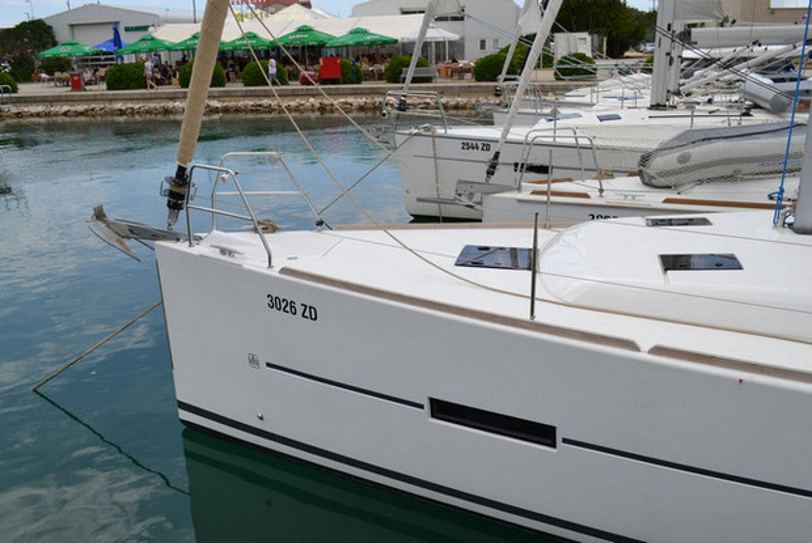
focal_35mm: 33
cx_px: 406
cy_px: 272
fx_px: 745
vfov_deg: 40.1
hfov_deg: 57.2
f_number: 8
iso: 100
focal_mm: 22
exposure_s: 1/250
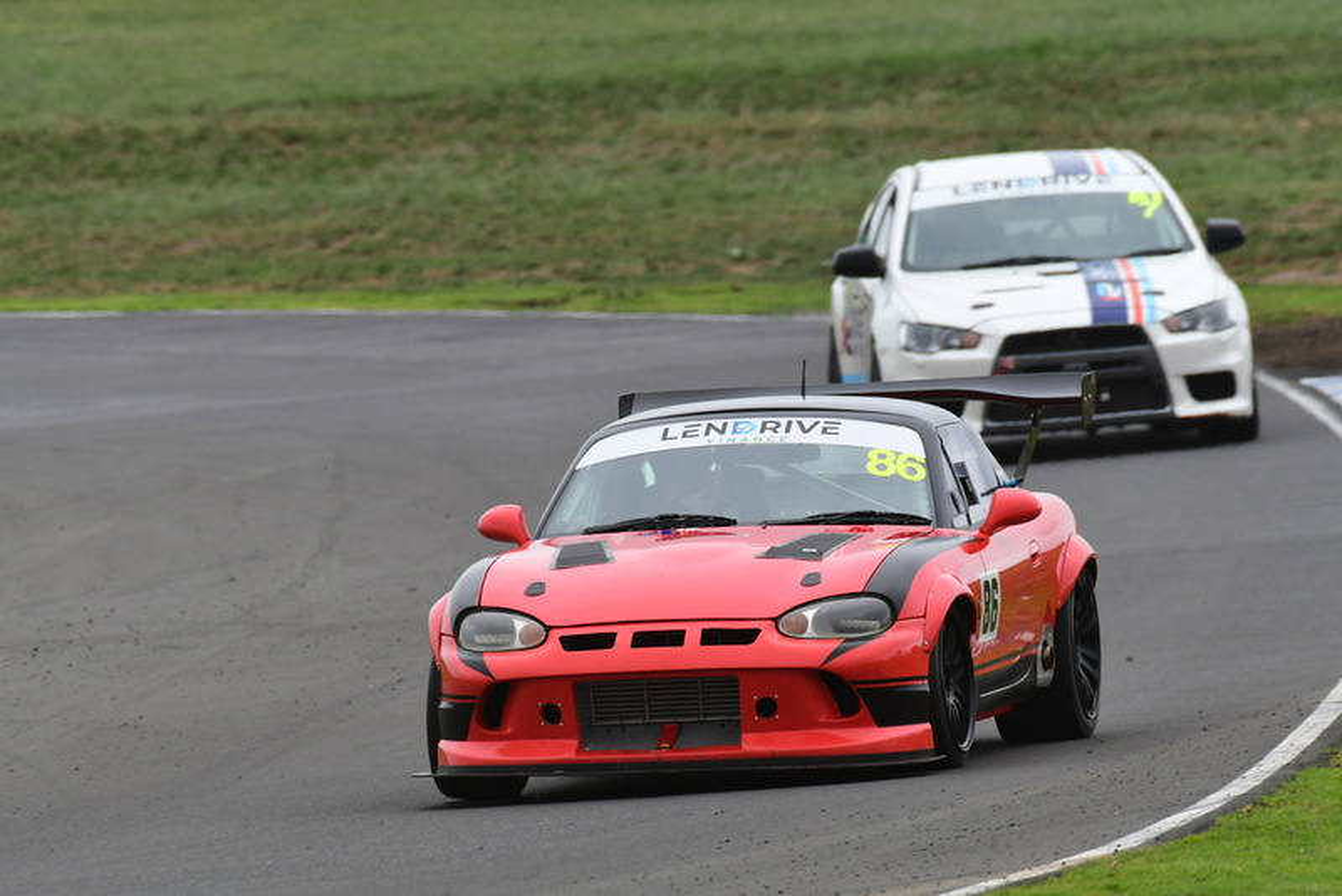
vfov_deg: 1.8
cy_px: 448
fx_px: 27967
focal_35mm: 750
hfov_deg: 2.7
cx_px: 671
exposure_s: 1/640
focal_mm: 500
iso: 640
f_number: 10
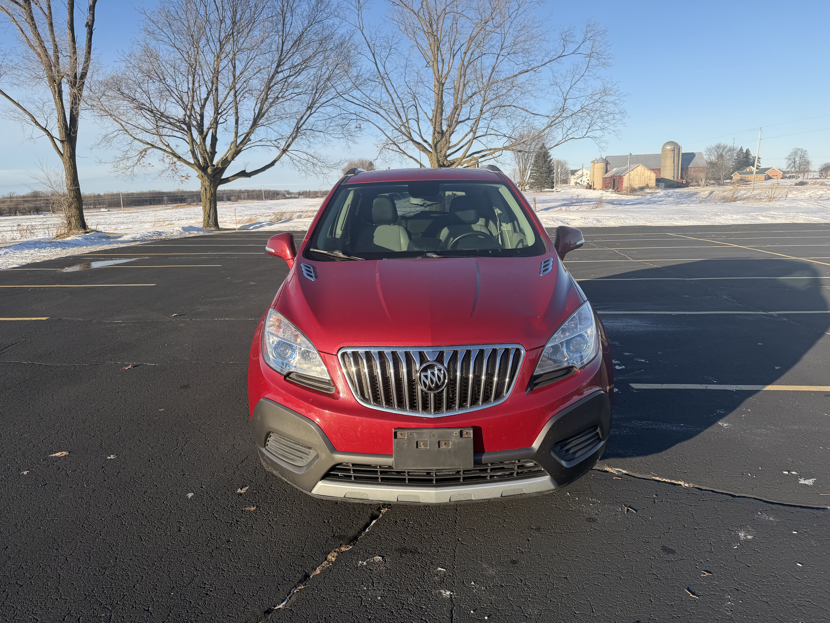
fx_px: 575
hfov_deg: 71.6
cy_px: 312
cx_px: 415
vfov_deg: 56.8
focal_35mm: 24
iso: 80
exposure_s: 1/2232
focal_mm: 6.76
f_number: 1.78
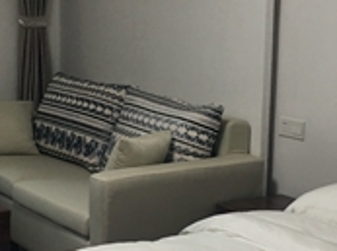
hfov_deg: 23.3
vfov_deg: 17.5
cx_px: 131
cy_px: 135
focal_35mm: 84
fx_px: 816
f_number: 2.2
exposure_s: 1/17
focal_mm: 4.15
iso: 32
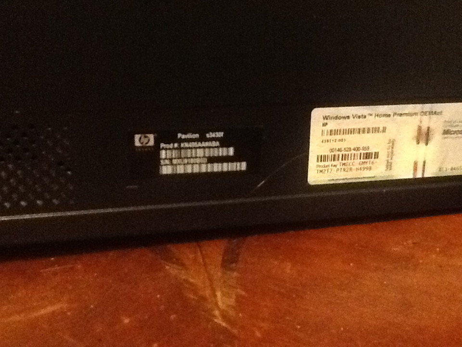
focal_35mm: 44
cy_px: 174
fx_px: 587
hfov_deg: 42.9
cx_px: 231
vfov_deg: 32.9
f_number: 2.4
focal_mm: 2.03
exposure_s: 1/15
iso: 640
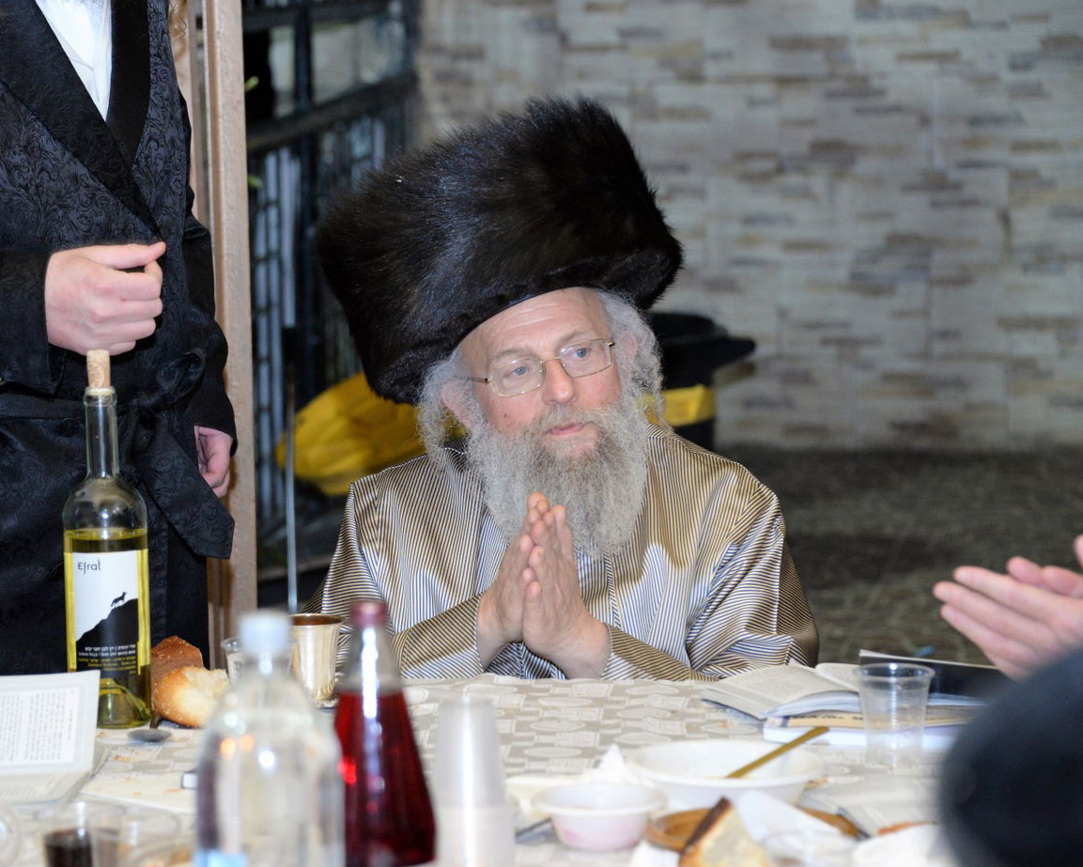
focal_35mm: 139
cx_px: 482
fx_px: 4456
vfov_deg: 11.1
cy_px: 432
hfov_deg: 13.9
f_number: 5.6
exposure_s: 1/60
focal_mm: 122
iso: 2500
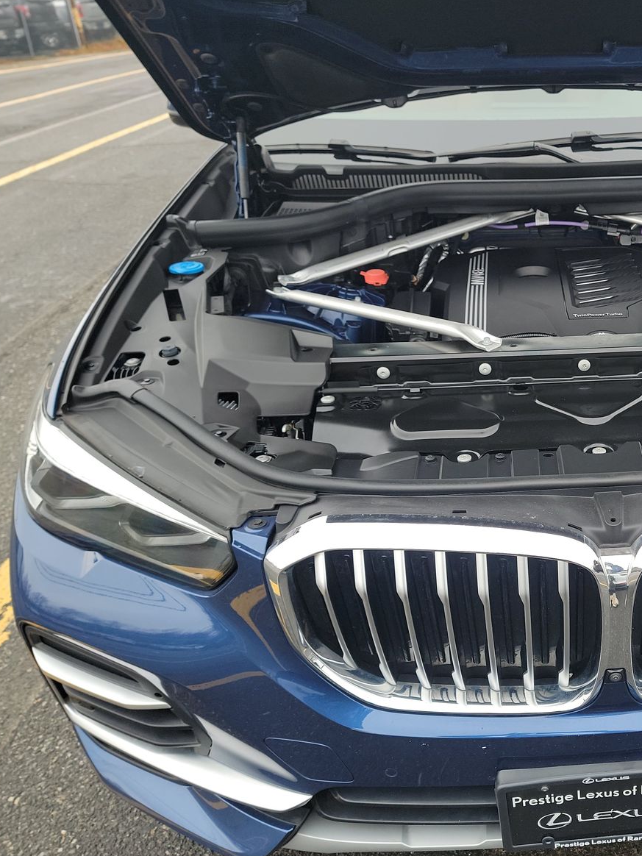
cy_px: 438
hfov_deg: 40.1
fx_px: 816
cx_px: 566
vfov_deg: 55.3
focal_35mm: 33
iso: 58
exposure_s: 1/59
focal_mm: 6.7
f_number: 1.8
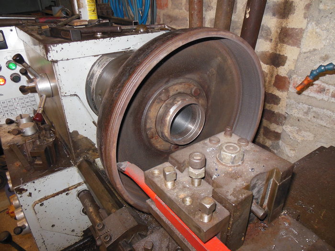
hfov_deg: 69.4
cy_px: 126
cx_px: 168
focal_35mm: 25
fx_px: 242
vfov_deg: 54.9
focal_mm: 4.5
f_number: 3.2
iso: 200
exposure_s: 1/25
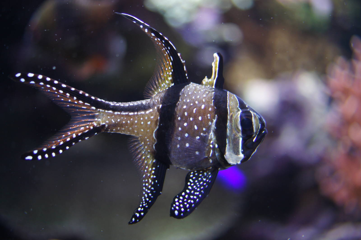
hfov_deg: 43.6
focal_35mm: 45
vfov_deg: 29.9
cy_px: 120
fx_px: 451
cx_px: 180
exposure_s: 1/125
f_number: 2.8
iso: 500
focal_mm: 30
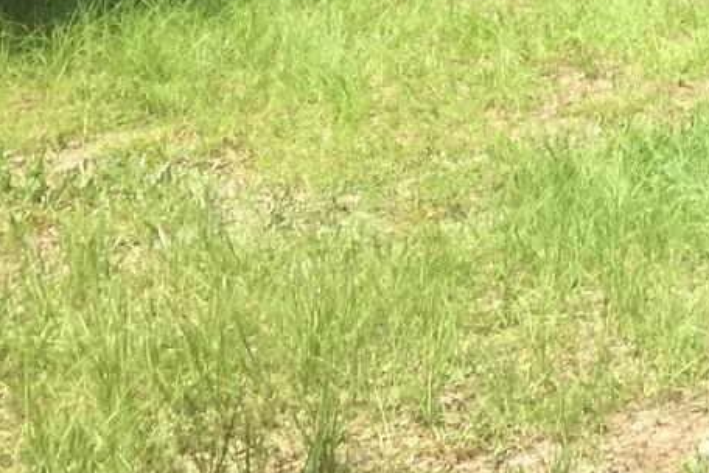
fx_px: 2127
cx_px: 1166
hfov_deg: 16.6
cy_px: -342
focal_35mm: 108
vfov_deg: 11.8
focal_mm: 4.15
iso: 32
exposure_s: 1/746
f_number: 2.2
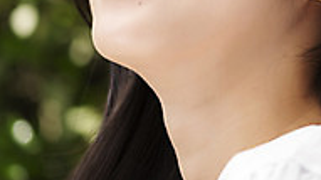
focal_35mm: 345
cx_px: 369
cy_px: -32
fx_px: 2934
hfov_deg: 6.2
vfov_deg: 3.5
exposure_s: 1/400
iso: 100
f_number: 4
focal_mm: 105
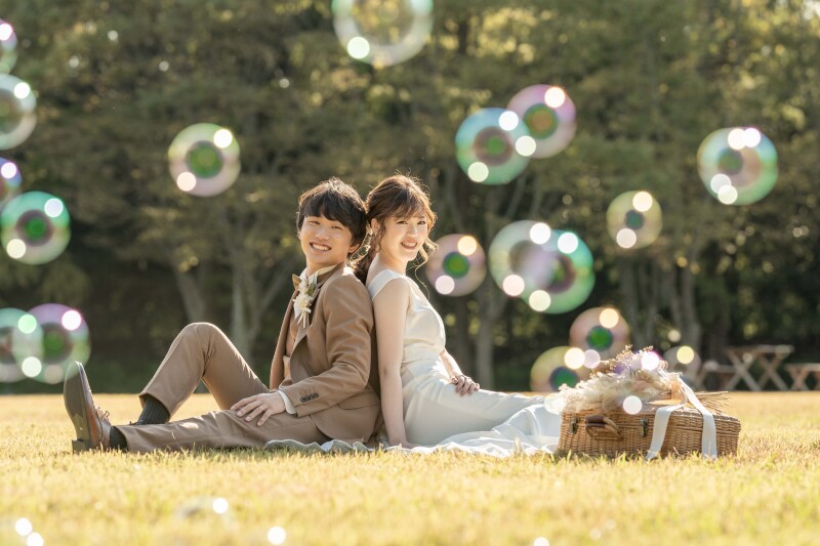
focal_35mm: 135
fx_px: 3074
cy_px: 273
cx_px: 410
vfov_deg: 10.2
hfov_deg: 15.2
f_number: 4
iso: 100
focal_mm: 135
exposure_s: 1/500
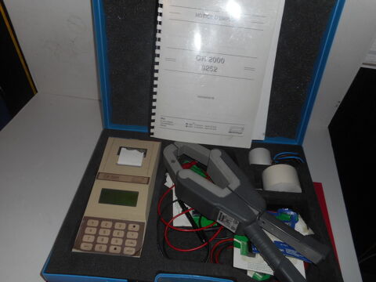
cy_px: 141
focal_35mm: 25
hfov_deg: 69.4
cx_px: 188
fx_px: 272
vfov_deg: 54.9
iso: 80
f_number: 3.7
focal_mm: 4.5
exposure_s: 1/25
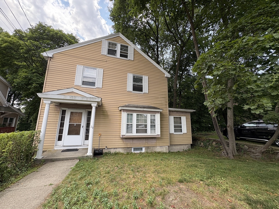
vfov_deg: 85.7
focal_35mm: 14
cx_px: 140
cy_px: 104
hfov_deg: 102.1
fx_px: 113
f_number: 2.2
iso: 40
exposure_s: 1/357
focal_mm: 2.22
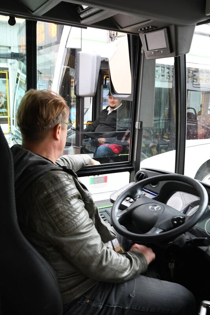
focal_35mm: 30
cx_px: 105
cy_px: 158
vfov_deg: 61.9
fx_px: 263
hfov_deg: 43.6
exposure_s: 1/25
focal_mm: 20
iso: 250
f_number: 5.6
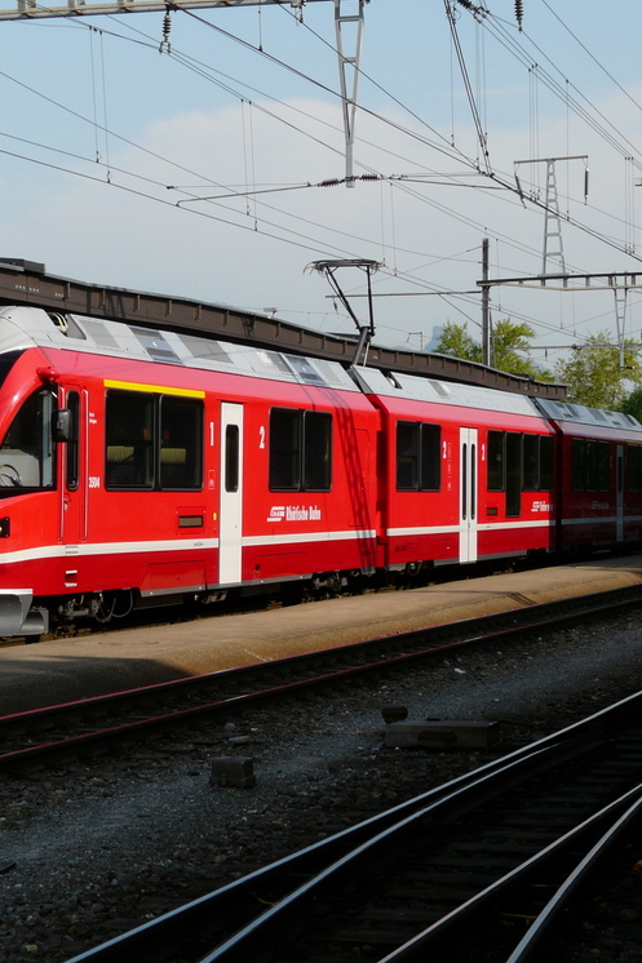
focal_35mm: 99
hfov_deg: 13.8
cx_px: 198
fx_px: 2649
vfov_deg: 20.6
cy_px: 480
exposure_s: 1/320
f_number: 5.6
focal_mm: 11.7
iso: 100
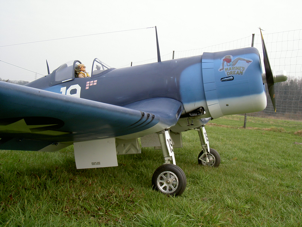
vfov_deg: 36.8
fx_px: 340
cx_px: 151
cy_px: 114
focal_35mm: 39
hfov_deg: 47.9
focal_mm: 8
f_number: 4.7
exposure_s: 1/222
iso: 100
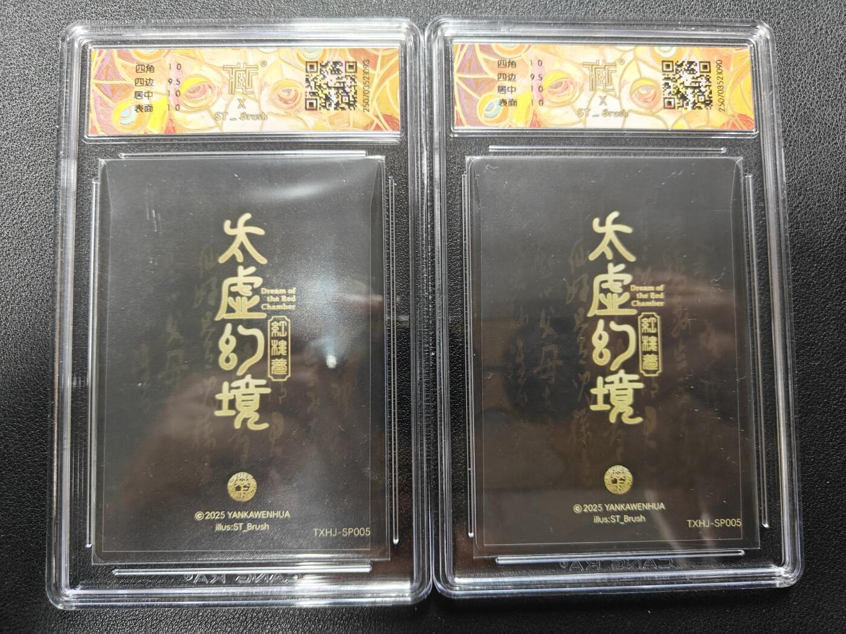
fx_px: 587
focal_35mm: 24
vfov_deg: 56.8
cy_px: 317
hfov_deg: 71.6
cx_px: 423
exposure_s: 1/36
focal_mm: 5.59
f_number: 2.8
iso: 160
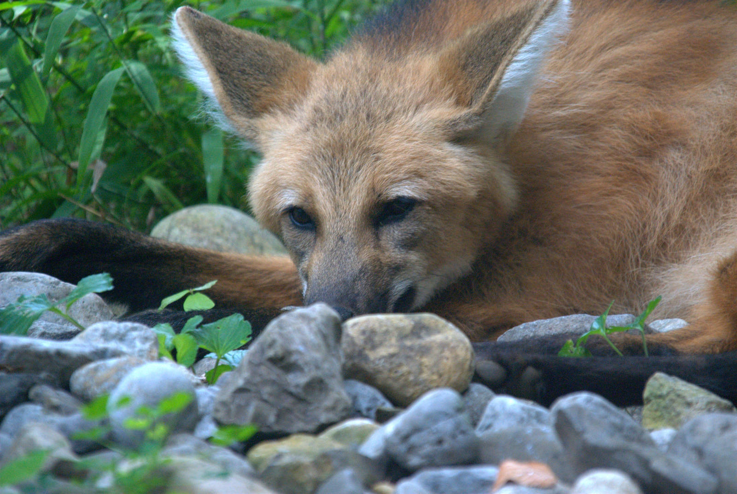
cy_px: 247
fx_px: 6151
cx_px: 368
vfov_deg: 4.6
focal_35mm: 300
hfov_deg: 6.9
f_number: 6.3
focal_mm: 200
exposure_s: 1/250
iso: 1600
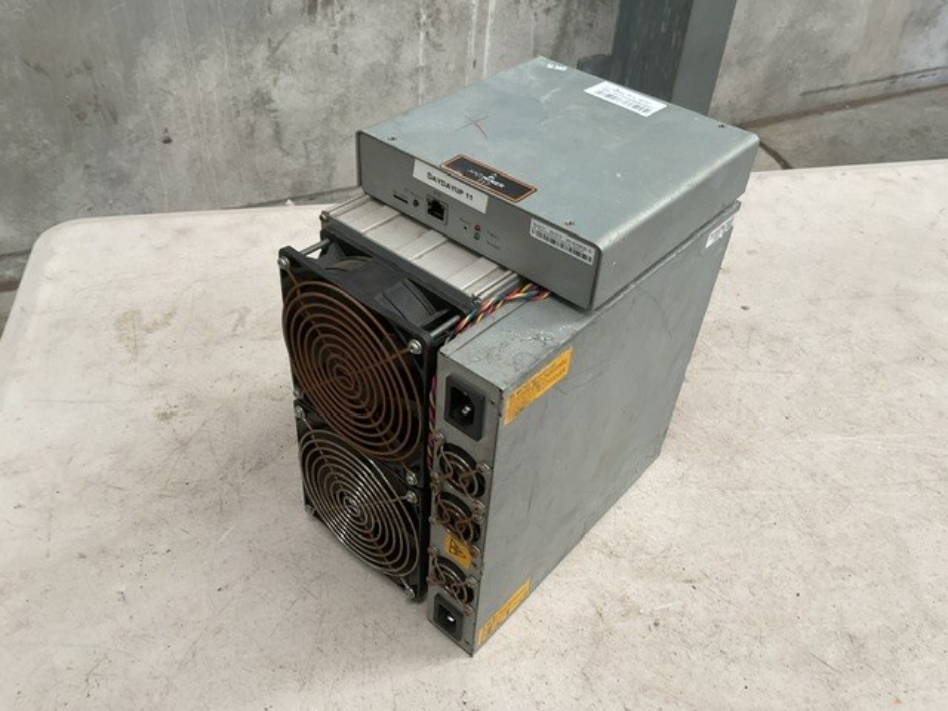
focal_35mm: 29
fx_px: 794
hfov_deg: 61.7
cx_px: 474
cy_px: 356
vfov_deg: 48.2
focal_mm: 3
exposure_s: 1/50
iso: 50
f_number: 1.8
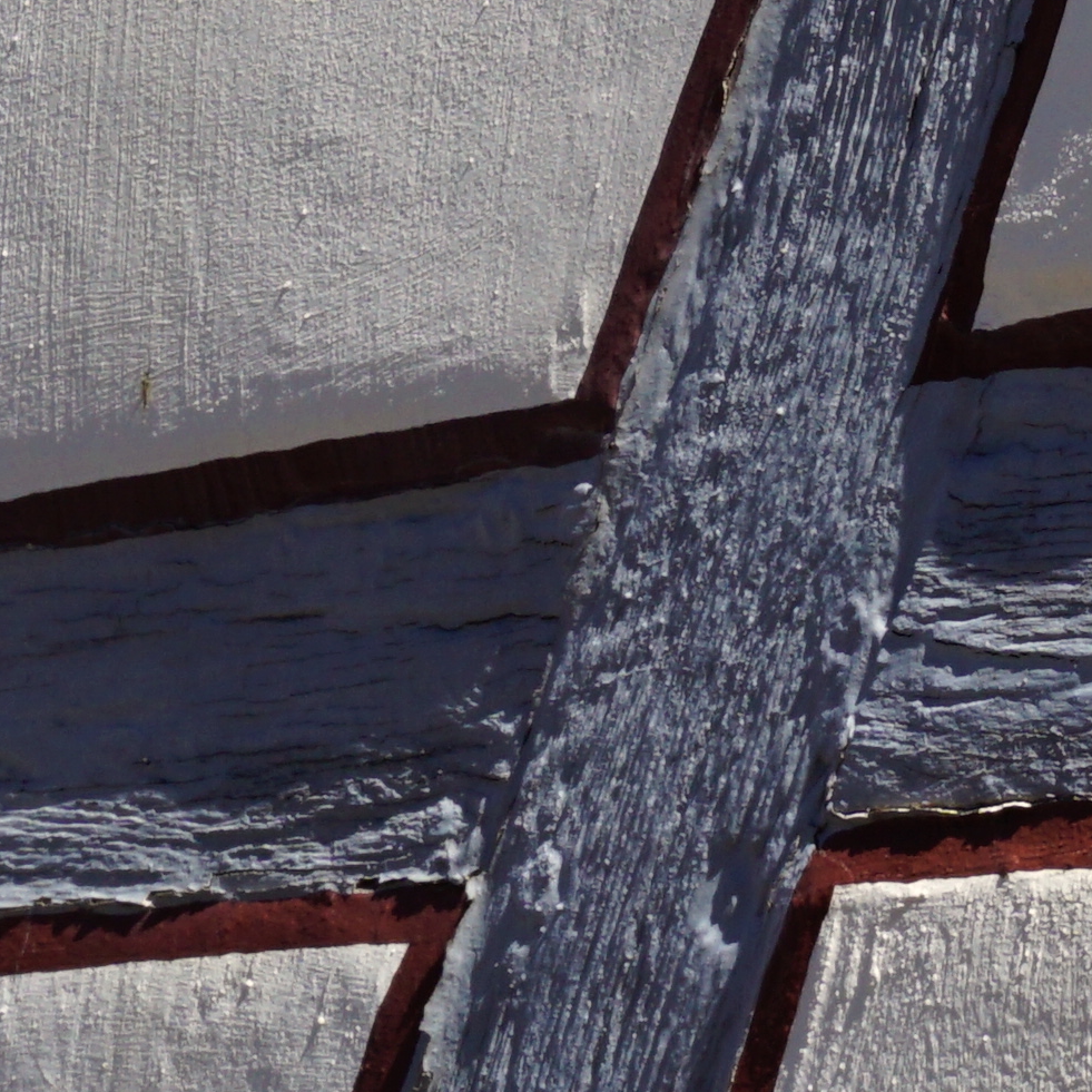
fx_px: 7516
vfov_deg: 8.1
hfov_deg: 8.0
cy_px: -693
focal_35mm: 211
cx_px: 2117
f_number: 11
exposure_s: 1/200
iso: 100
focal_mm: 27
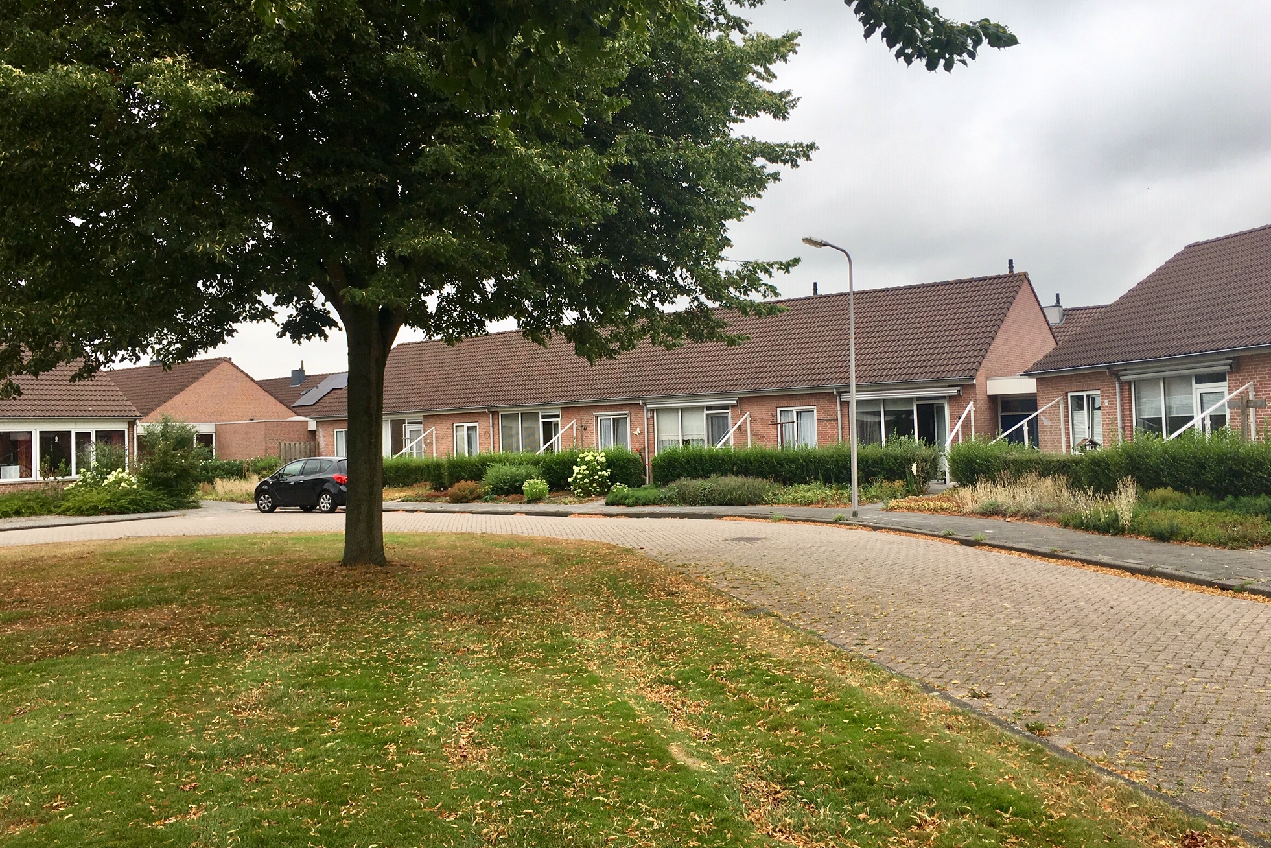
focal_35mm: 31
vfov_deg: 42.3
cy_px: 408
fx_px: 1095
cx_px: 649
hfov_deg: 60.3
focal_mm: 4.15
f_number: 2.2
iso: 25
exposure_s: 1/674
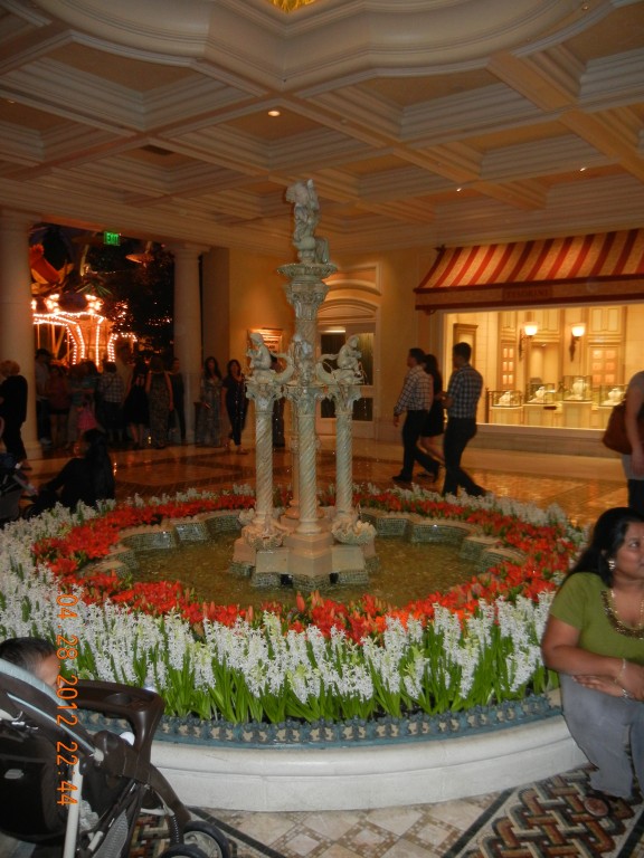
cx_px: 322
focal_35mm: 30
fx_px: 744
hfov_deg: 46.8
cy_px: 429
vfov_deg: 60.0
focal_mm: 5.4
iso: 400
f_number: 3.5
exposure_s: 1/30
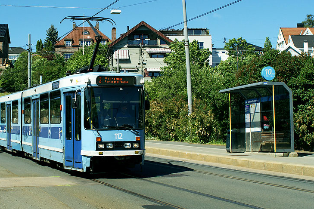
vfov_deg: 18.5
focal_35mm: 74
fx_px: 643
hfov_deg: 27.3
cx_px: 111
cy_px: 95
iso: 200
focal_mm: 35
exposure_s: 1/640
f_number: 6.3
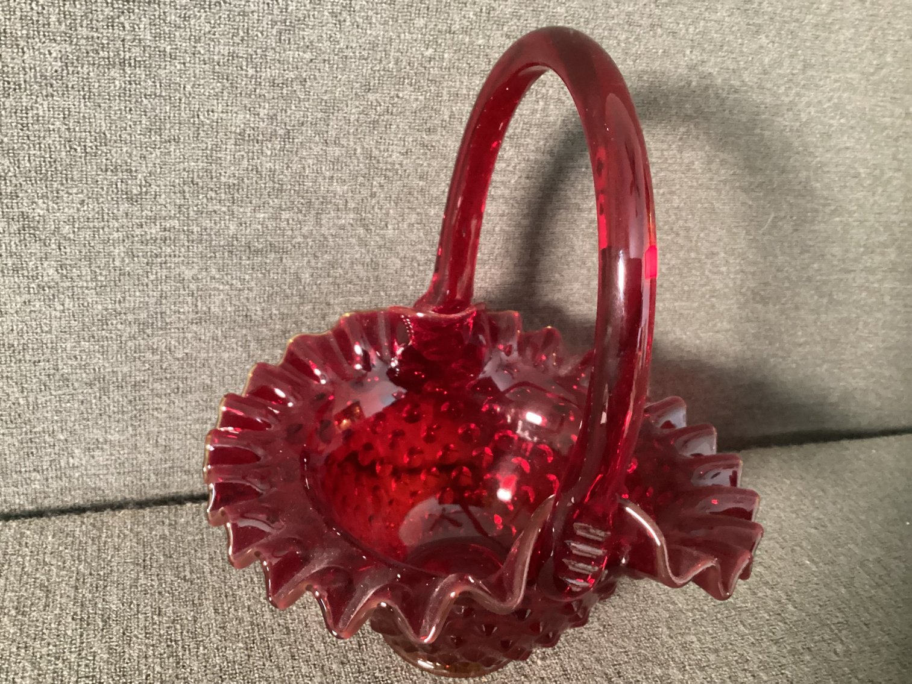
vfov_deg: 45.4
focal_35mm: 31
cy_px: 342
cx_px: 456
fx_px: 817
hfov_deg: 58.3
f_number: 2.4
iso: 640
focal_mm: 3.3
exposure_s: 1/30
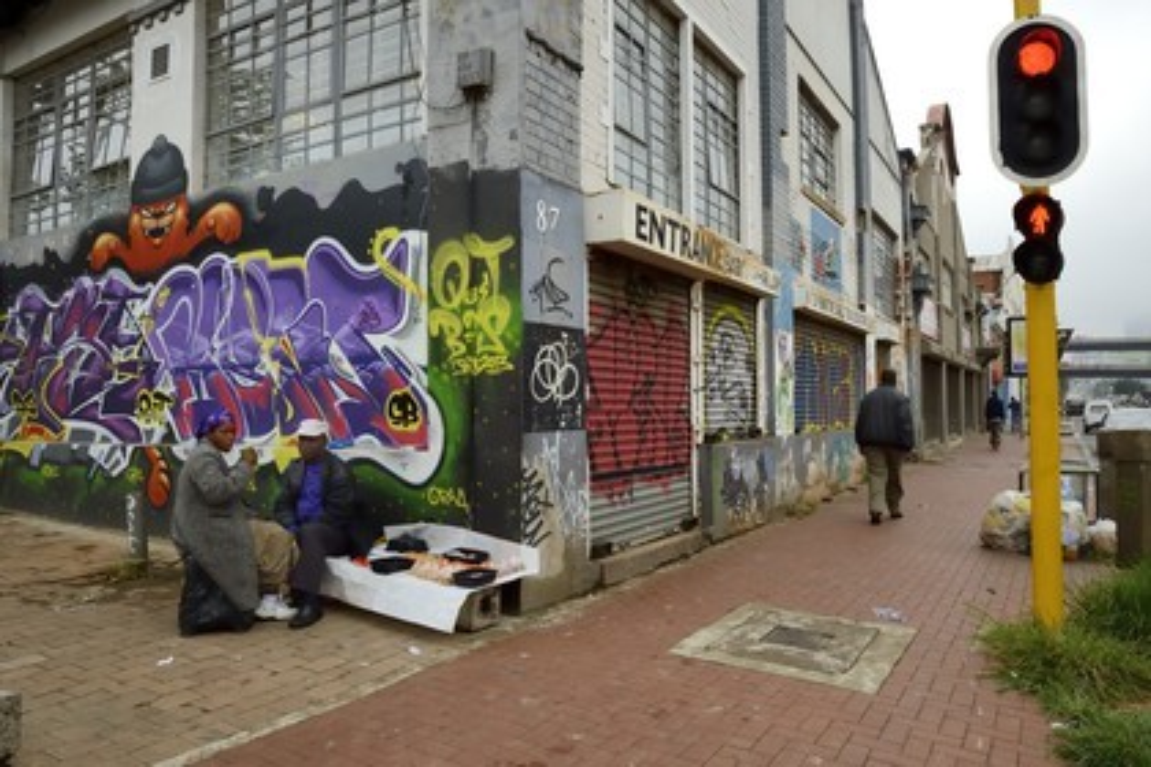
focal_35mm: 24
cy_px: 384
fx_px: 767
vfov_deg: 53.1
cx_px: 576
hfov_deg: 73.7
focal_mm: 24
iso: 800
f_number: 11
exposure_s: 1/400
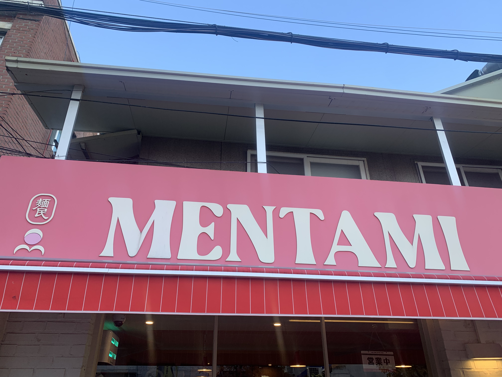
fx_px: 377
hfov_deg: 67.3
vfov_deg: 53.1
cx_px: 251
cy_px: 188
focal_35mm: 26
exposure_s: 1/302
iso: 25
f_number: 1.8
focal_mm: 4.25
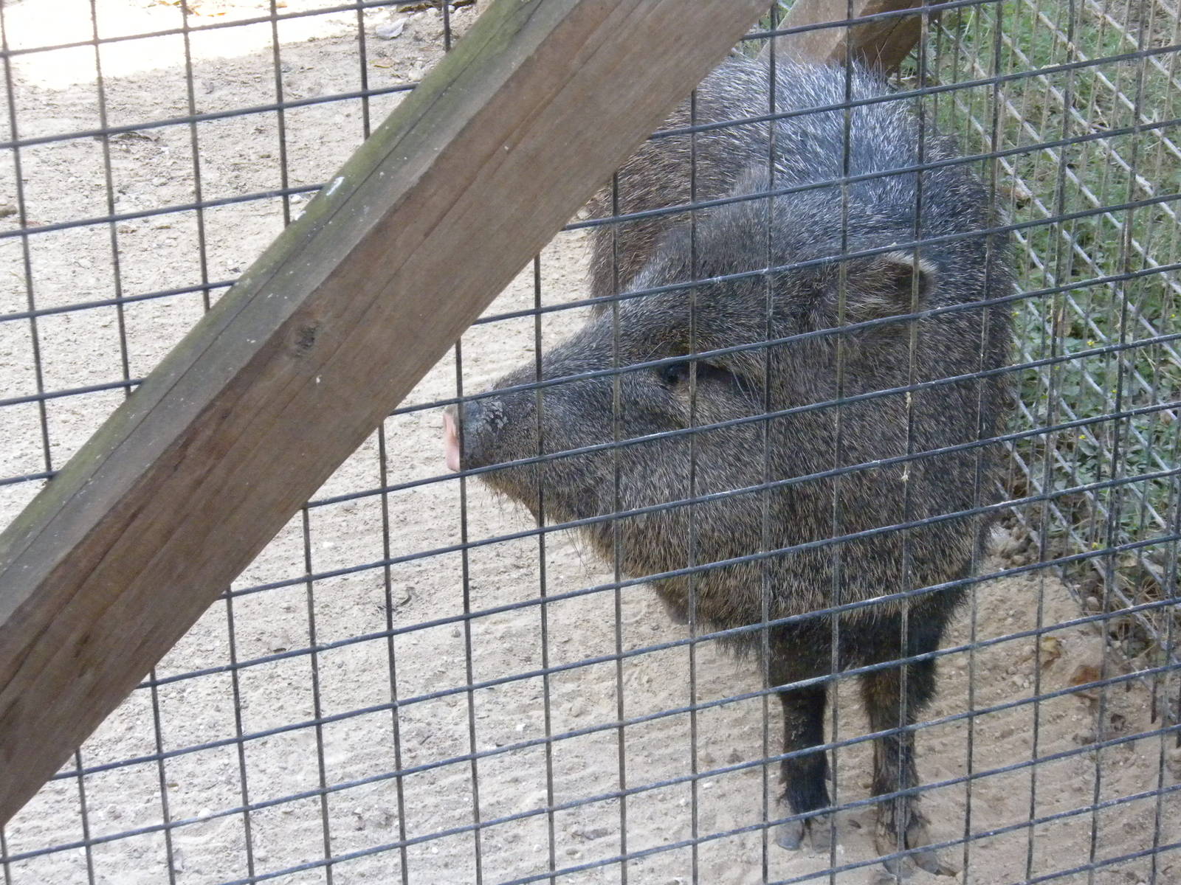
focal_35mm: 100
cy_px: 442
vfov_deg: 14.8
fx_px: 3412
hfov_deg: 19.6
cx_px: 590
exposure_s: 1/154
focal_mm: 17.7
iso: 524
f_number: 5.1
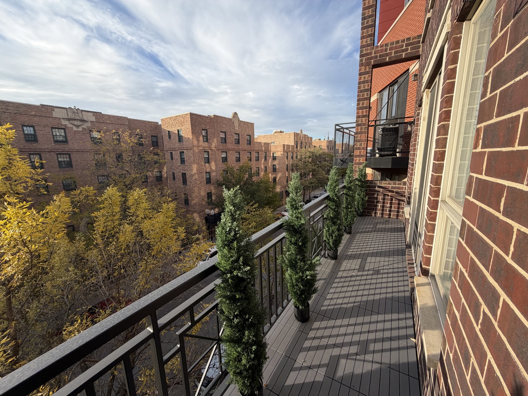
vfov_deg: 85.7
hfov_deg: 102.1
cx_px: 264
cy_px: 198
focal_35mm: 14
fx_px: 214
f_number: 2.2
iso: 40
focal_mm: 2.22
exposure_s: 1/613
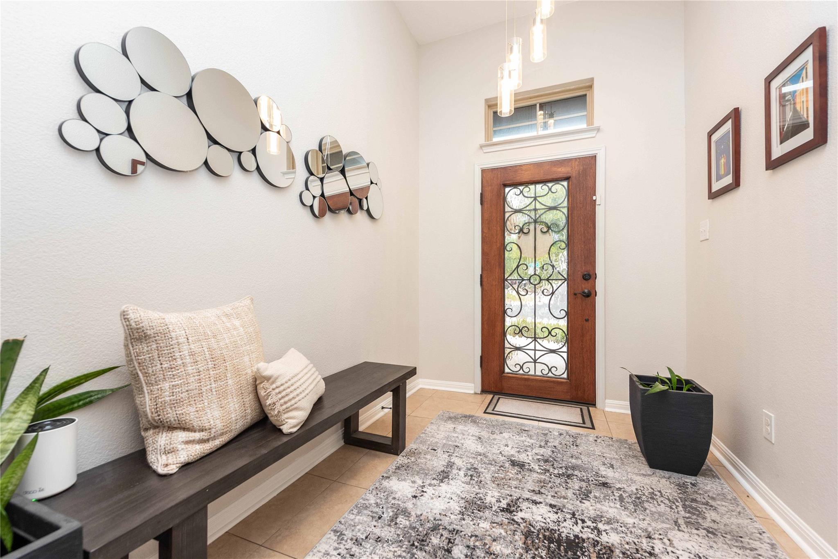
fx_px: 326
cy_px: 280
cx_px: 419
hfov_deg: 104.2
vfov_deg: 81.2
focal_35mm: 14
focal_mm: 14
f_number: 5
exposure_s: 1/100
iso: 800
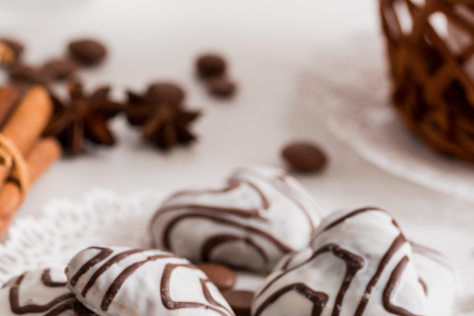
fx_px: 3317
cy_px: 89
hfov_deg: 8.1
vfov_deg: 5.4
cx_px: 29
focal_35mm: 252
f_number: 7.1
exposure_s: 1/125
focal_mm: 105
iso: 100
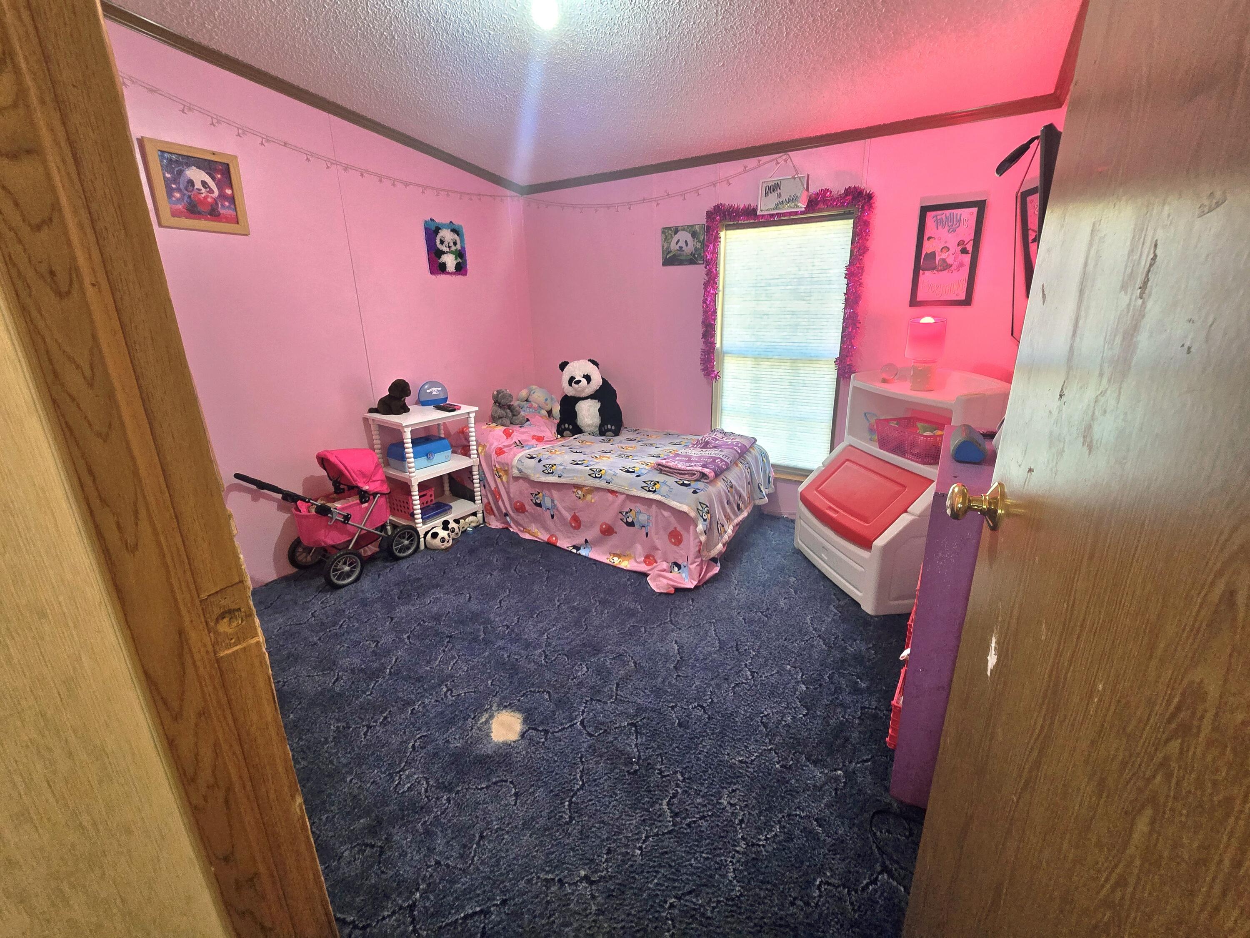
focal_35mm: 13
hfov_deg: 106.2
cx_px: 625
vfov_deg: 89.9
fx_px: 469
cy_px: 469
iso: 500
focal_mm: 2.2
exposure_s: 1/60.2
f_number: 2.2
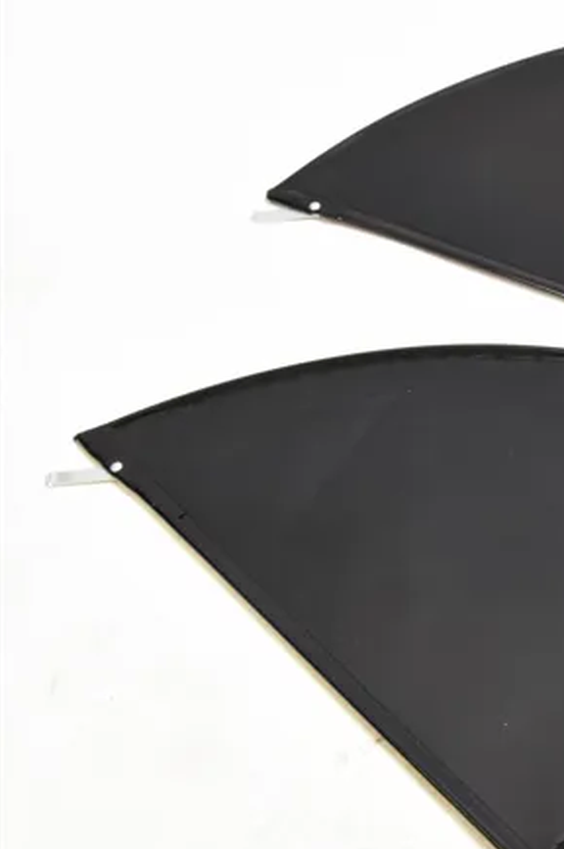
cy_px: 485
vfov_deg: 32.9
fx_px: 1436
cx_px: 781
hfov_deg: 19.9
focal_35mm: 61
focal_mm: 22
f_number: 9
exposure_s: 1/10
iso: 200
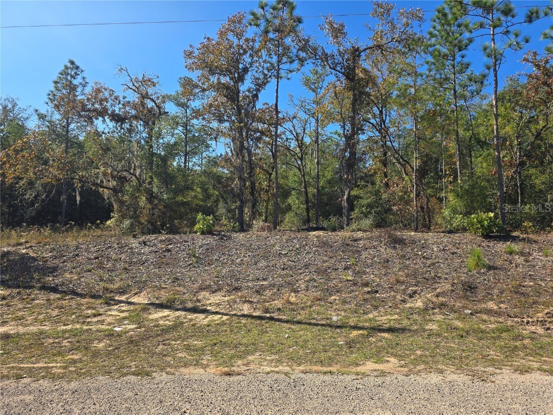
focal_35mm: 23
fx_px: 367
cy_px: 208
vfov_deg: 58.9
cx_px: 276
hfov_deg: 73.9
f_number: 1.7
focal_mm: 6.3
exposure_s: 1/531
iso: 12
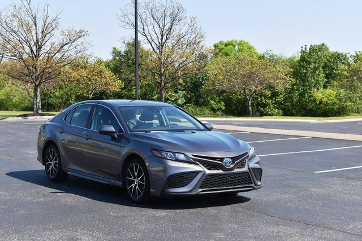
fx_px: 634
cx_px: 181
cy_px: 120
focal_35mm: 63
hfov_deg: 31.9
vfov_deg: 21.6
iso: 140
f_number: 8
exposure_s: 1/250
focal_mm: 42
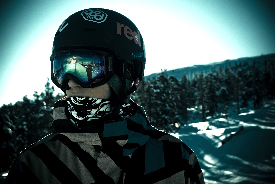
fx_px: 459
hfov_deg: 33.4
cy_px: 92
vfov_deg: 22.7
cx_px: 138
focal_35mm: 60
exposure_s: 1/200
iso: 100
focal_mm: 40
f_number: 8
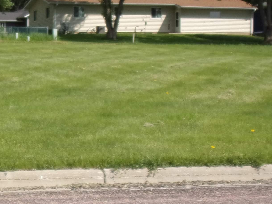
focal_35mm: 98
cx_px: -10
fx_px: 770
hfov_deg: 19.4
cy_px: 84
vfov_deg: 15.1
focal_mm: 7
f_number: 3.9
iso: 80
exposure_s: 1/750
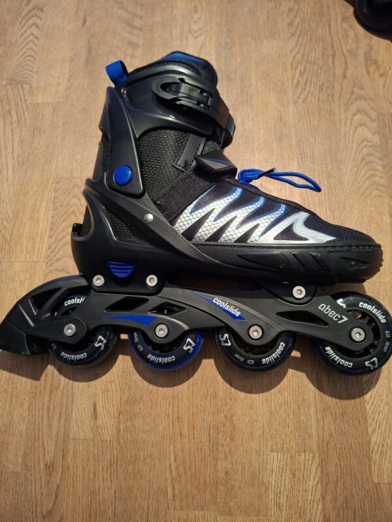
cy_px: 261
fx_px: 347
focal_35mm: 23
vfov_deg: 73.9
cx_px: 196
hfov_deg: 58.9
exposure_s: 1/25
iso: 500
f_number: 1.8
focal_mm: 5.54
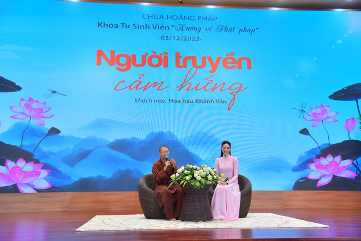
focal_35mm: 38
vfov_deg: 35.1
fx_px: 381
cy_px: 120
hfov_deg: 50.7
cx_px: 180
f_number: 4.5
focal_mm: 38
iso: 1000
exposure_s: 1/160
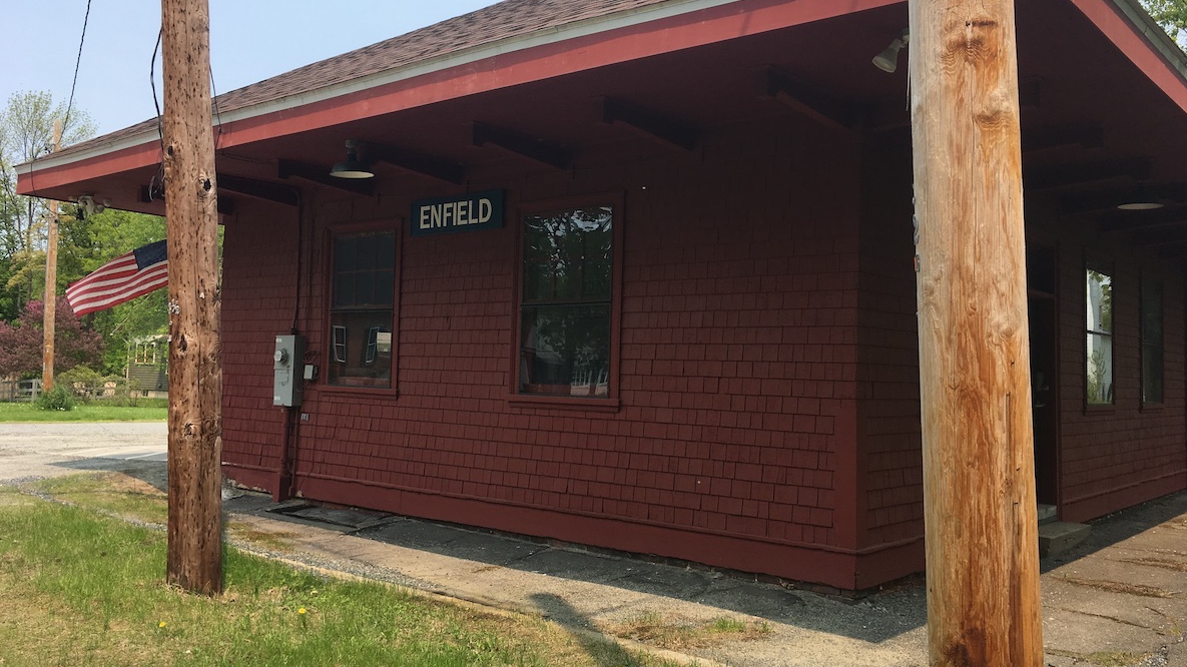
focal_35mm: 32
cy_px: 312
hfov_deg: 61.0
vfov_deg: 36.6
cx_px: 593
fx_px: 1007
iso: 25
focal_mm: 4.15
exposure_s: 1/962
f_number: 2.2
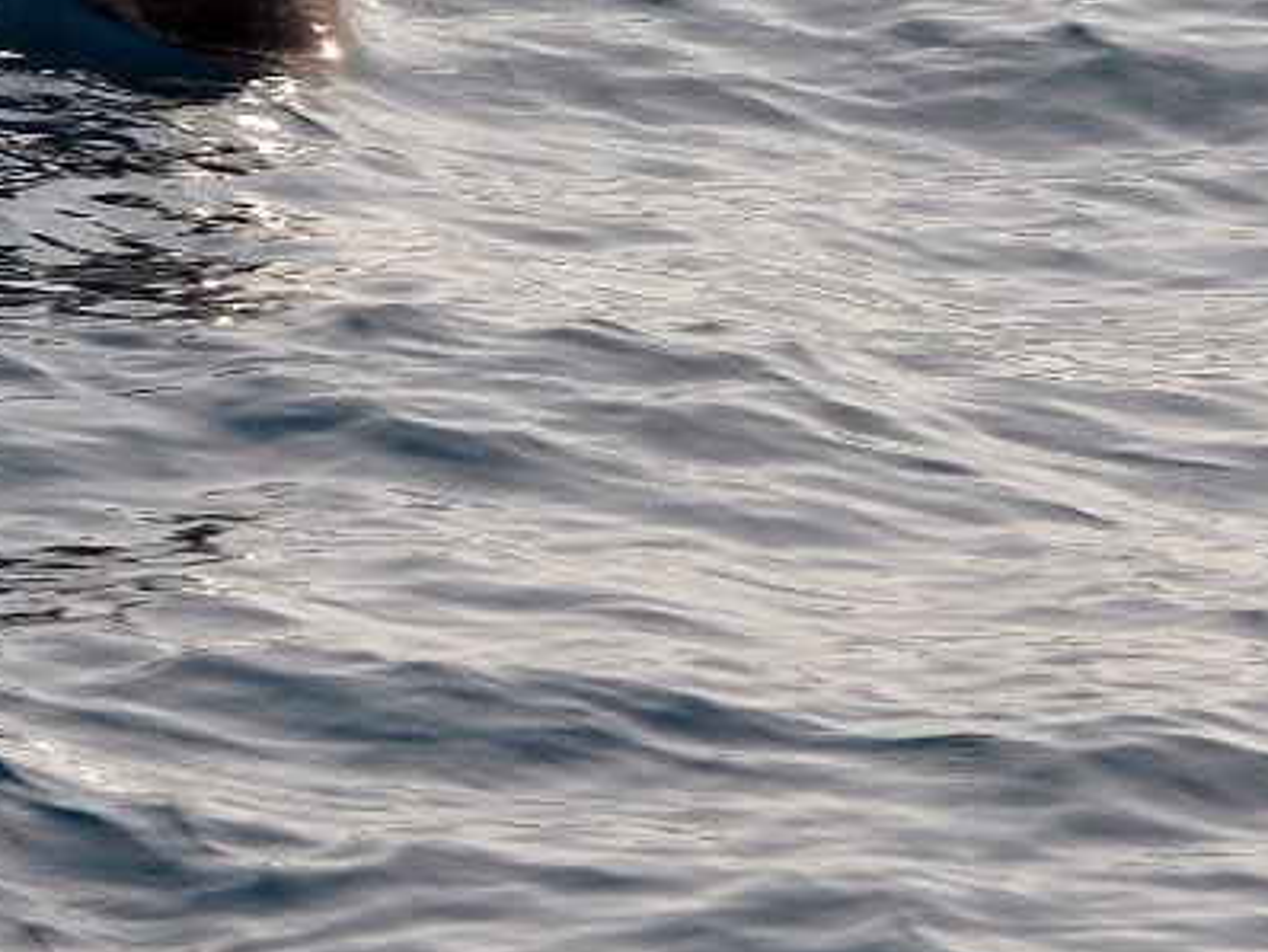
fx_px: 9527
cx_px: -73
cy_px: -118
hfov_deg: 7.6
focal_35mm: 260
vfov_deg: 5.7
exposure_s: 1/1250
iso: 400
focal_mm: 70
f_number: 5
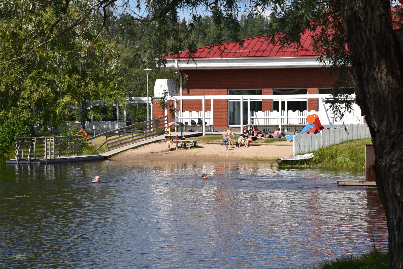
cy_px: 134
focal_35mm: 120
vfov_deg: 11.4
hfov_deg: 17.1
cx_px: 202
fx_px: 1344
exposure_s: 1/640
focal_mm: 120
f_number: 13
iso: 500
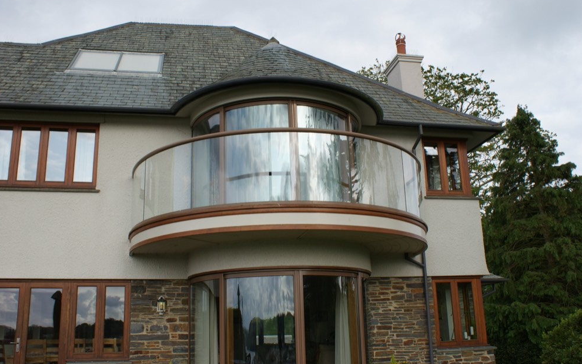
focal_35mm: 34
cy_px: 188
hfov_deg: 56.7
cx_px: 291
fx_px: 539
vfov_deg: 37.3
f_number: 9
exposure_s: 1/80
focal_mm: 22
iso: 100
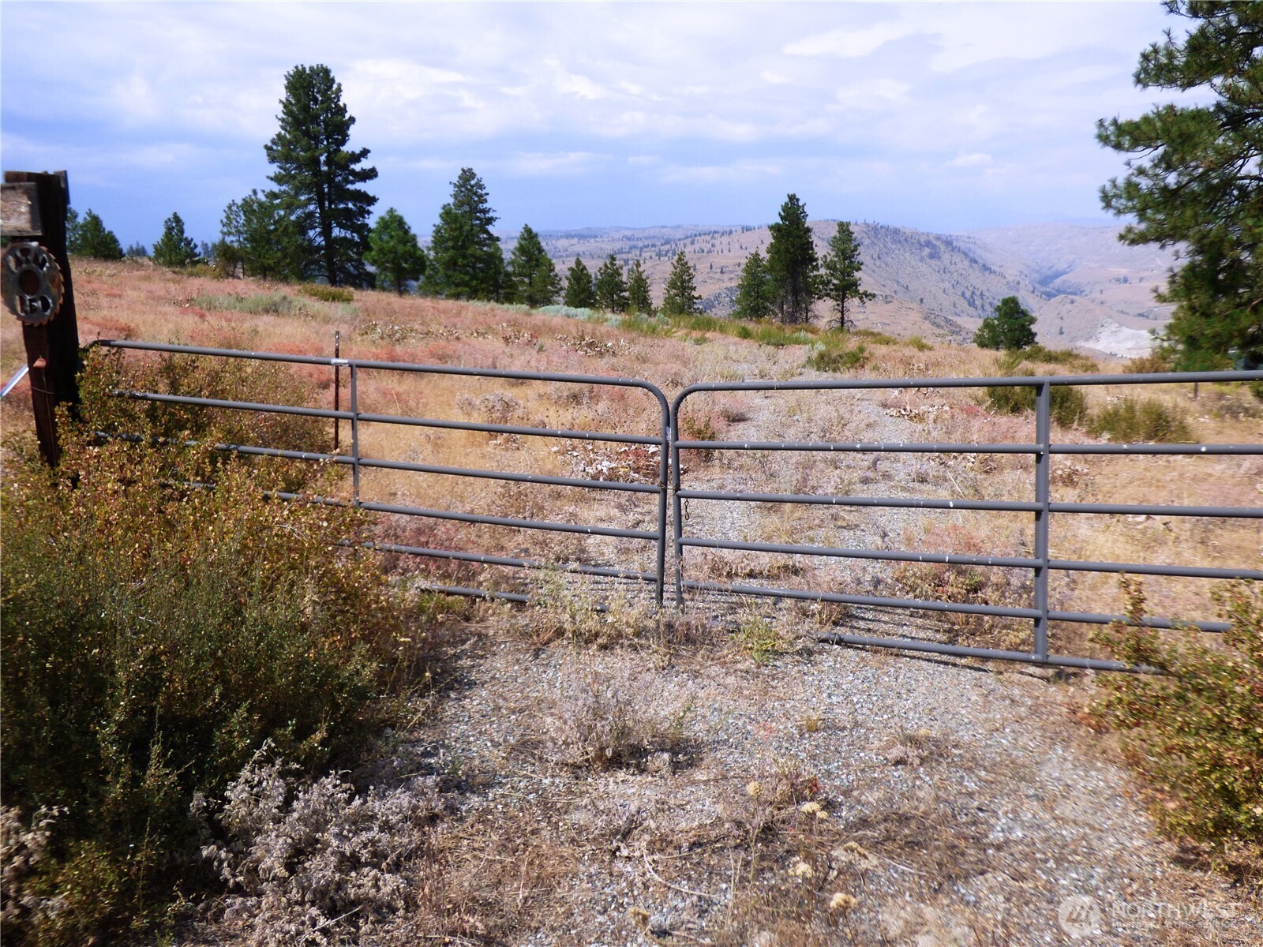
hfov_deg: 67.3
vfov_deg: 53.1
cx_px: 632
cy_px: 474
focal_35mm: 26
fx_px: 949
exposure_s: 1/2000
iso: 100
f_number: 3.1
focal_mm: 4.61
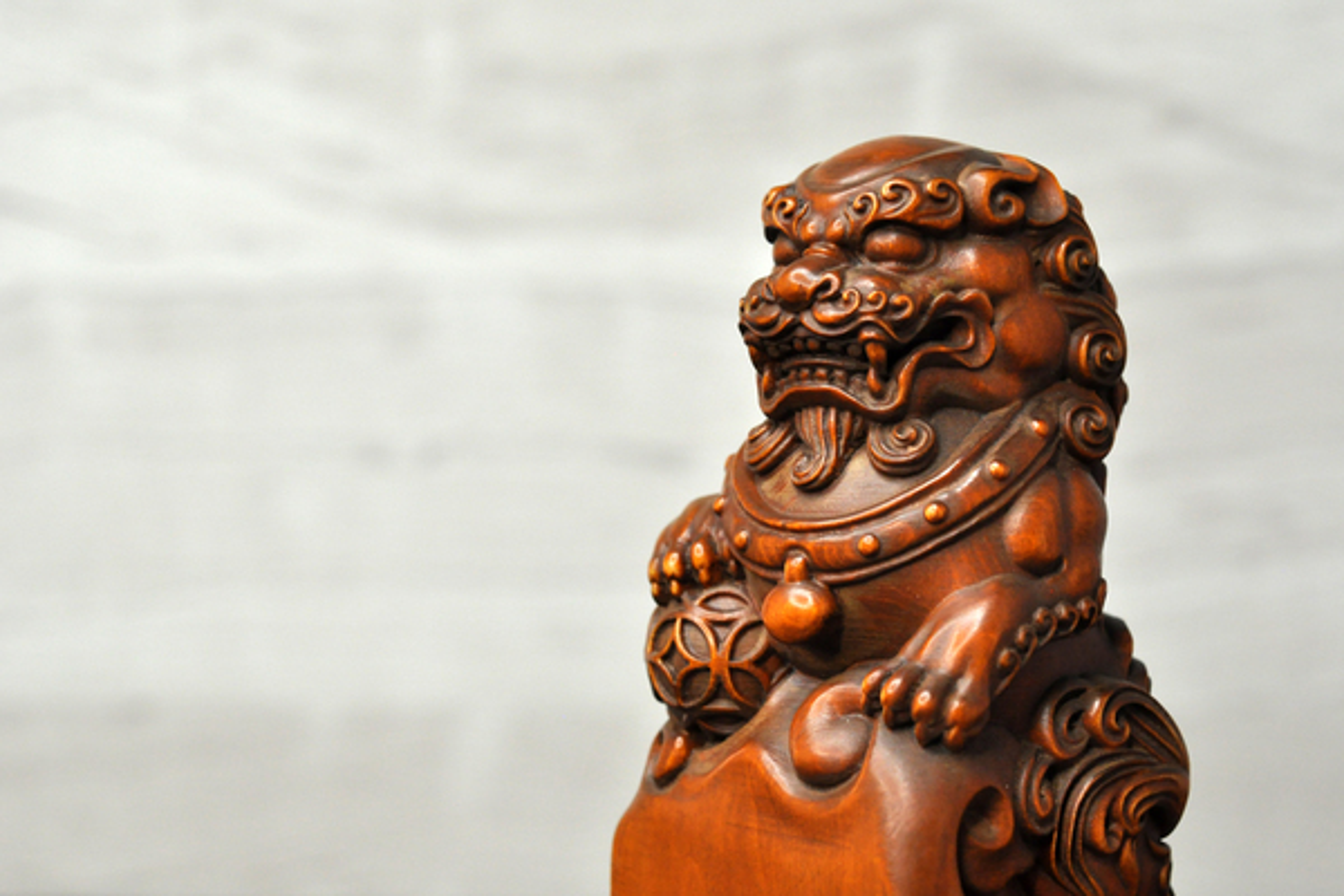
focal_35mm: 52
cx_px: 672
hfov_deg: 37.9
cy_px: 448
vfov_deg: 25.8
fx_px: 1960
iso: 800
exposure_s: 1/80
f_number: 8
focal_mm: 35
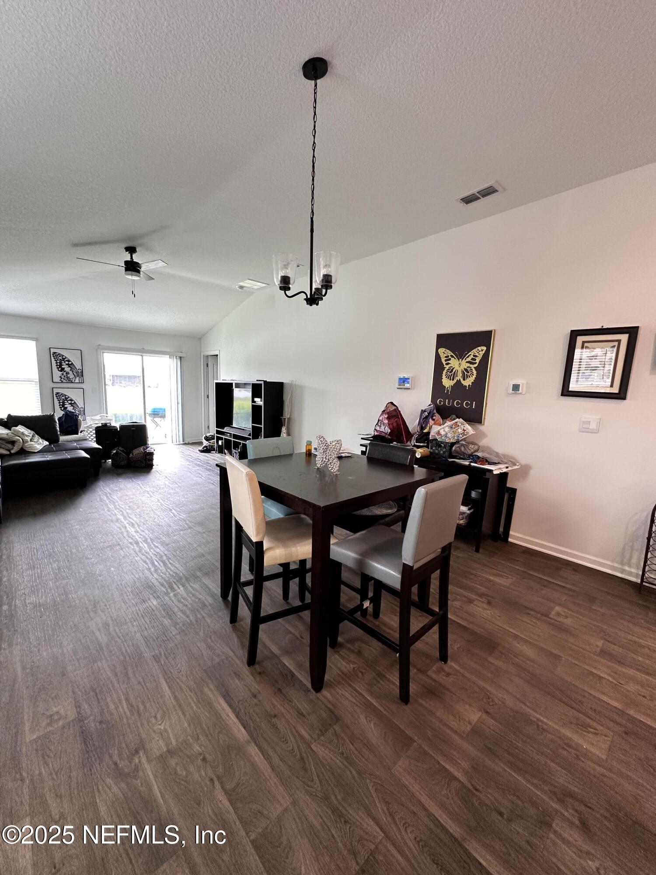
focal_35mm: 14
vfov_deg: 102.1
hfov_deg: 85.7
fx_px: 354
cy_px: 438
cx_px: 328
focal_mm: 2.22
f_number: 2.2
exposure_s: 1/60
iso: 250
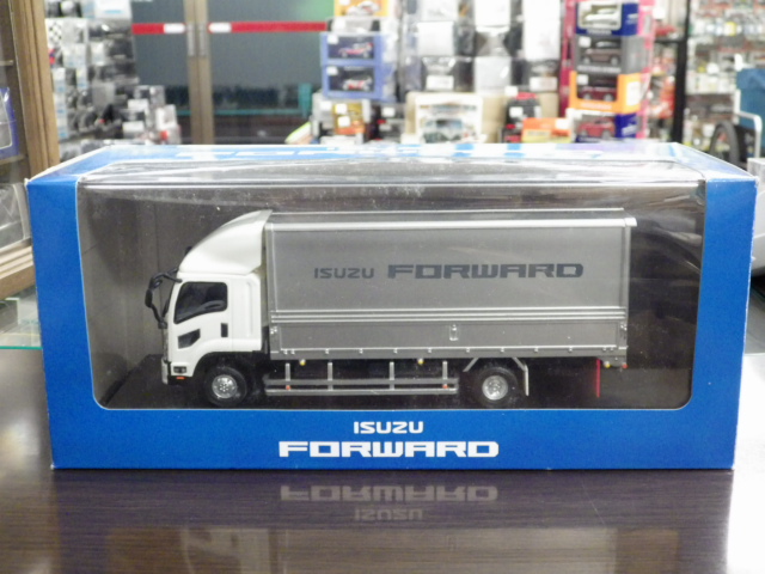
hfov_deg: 38.2
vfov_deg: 29.1
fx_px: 1105
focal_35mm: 50
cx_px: 382
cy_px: 287
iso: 1000
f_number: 3.8
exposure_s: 1/25
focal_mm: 9
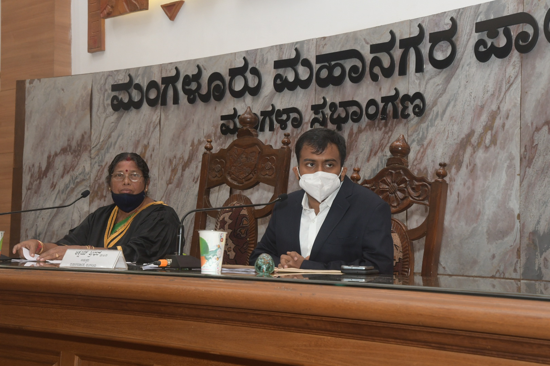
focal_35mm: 60
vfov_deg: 22.6
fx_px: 917
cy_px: 183
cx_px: 275
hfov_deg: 33.4
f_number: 8
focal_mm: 40
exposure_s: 1/60
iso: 1250
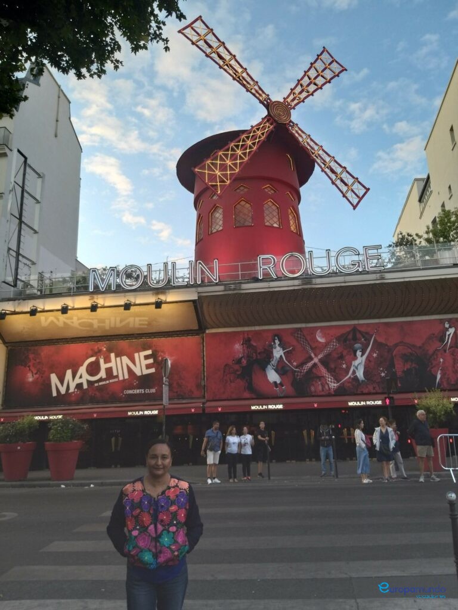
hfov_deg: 51.4
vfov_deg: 65.3
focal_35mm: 27
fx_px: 476
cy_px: 305
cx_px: 229
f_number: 1.7
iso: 50
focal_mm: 3.93
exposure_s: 1/120
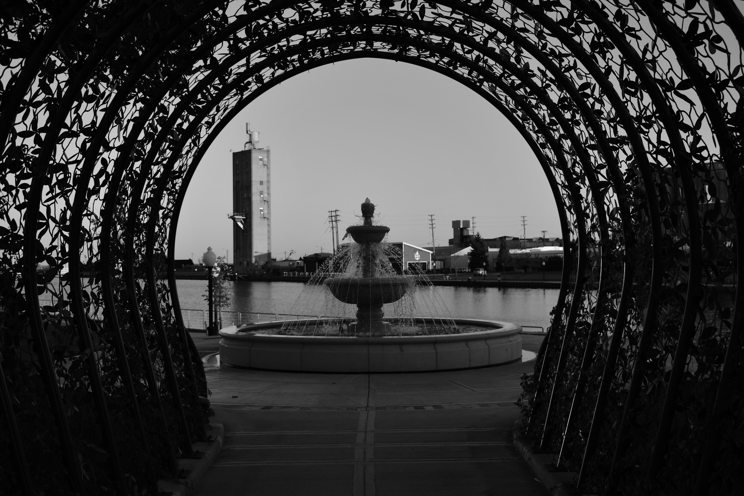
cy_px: 248
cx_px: 372
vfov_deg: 31.2
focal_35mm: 43
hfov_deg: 45.4
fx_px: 889
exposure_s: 1/400
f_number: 5
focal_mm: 29
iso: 125
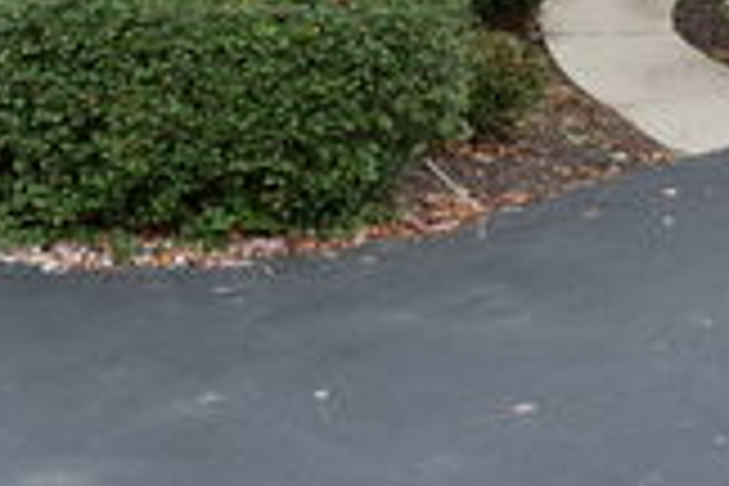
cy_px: -148
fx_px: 1438
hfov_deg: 24.6
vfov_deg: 17.9
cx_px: 963
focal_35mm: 71
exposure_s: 1/125
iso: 250
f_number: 8
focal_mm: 16
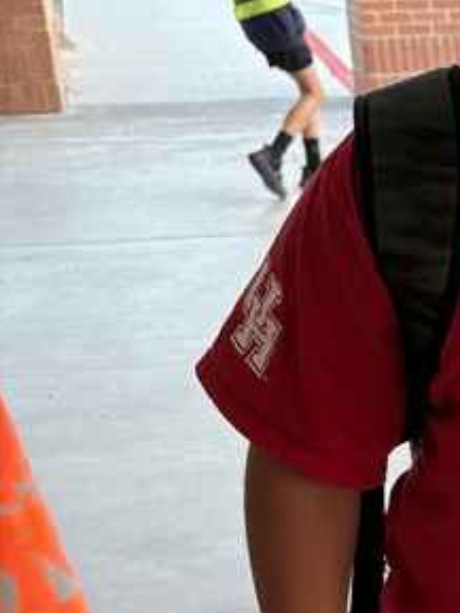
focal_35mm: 92
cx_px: 812
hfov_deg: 14.3
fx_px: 1629
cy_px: 577
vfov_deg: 20.8
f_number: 1.6
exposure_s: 1/69
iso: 125
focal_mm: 5.96
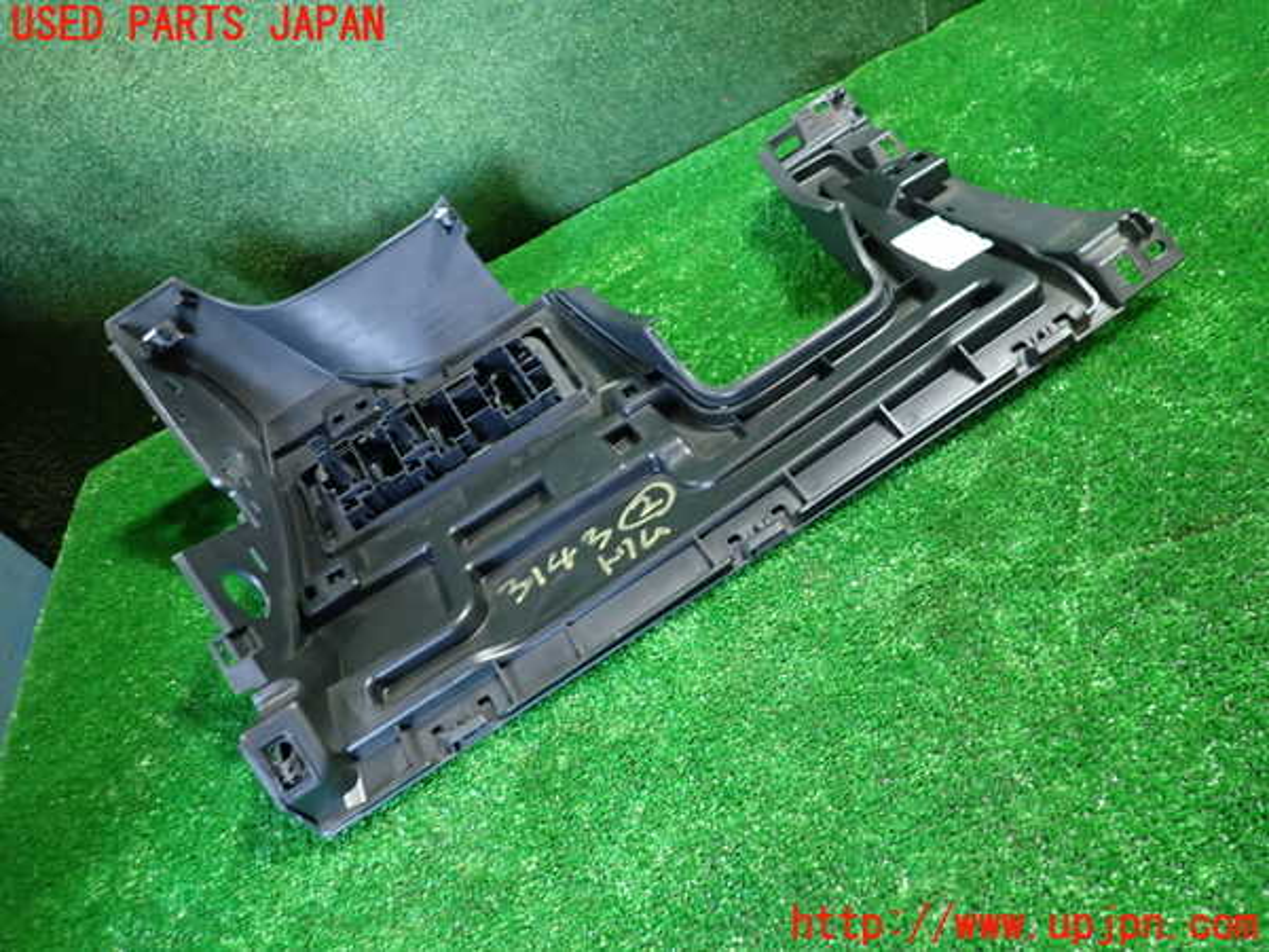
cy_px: 476
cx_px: 634
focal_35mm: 25
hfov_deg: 69.4
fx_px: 916
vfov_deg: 54.9
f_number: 2
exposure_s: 1/30
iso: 400
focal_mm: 4.5
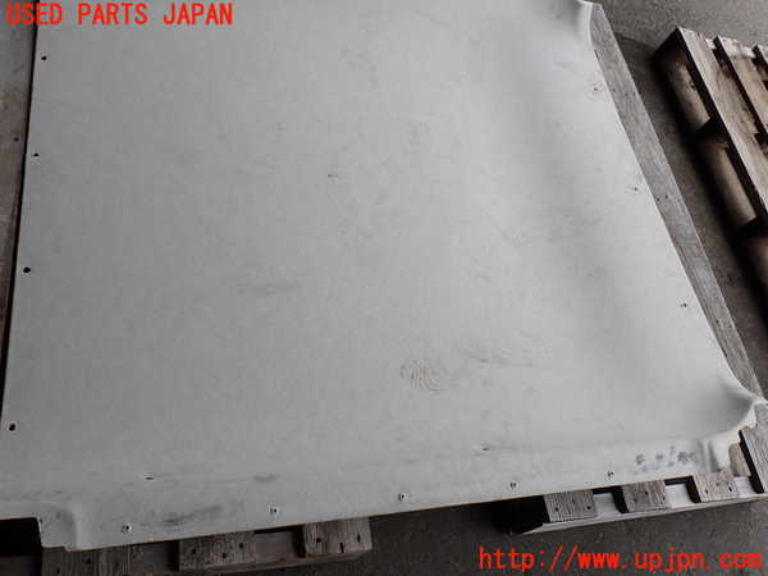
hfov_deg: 60.0
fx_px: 666
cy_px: 288
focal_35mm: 30
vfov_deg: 46.8
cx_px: 384
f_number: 3.2
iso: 100
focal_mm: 5.4
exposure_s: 1/400
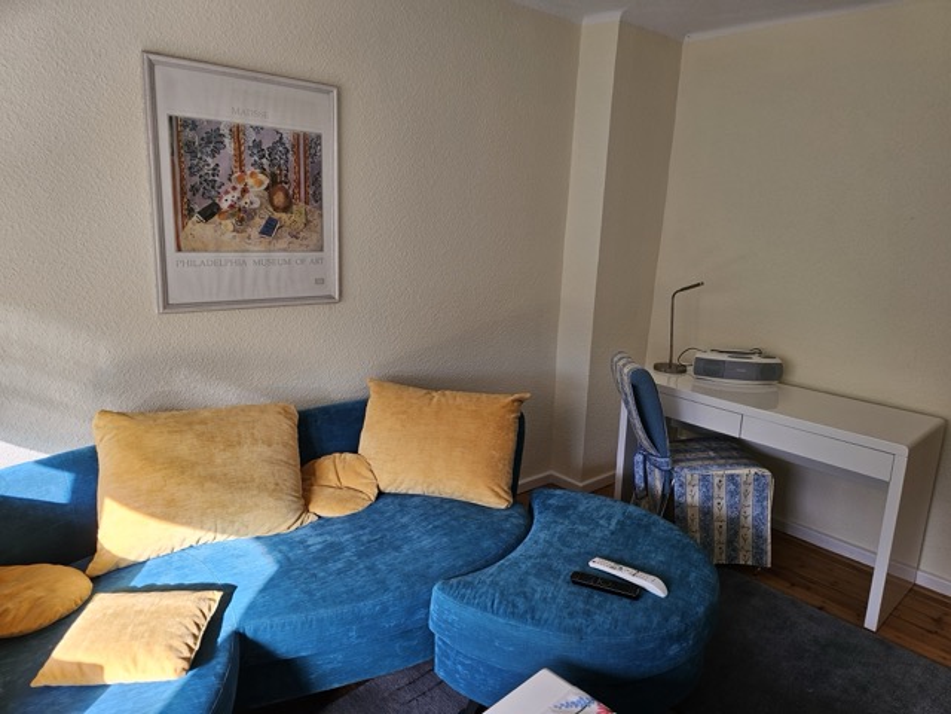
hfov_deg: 73.9
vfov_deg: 58.9
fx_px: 632
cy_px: 357
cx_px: 476
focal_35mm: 23
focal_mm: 6.3
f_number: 1.7
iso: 40
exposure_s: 1/100
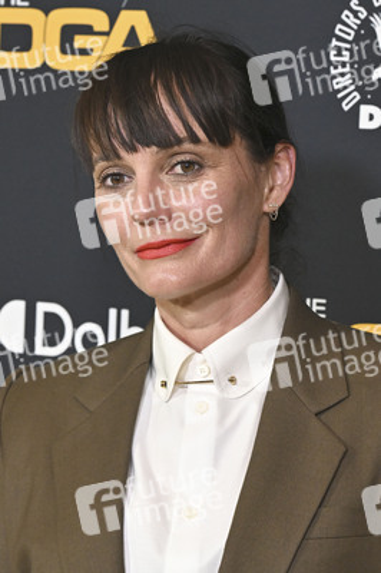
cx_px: 190
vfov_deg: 15.4
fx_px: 2115
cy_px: 286
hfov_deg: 10.3
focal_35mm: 133
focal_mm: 89
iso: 2000
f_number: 5.6
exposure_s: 1/320
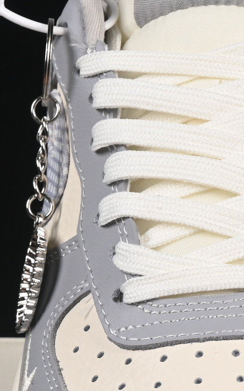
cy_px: 357
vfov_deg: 7.0
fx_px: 3193
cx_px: 359
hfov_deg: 4.4
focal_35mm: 300
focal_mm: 50
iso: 160
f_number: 8
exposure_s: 1/80
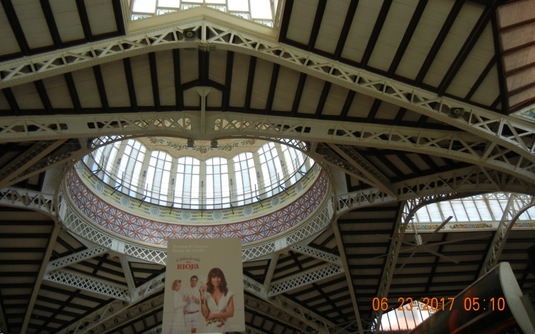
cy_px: 144
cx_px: 269
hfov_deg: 59.7
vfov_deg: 39.3
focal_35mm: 32
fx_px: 467
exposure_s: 1/250
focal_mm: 5.4
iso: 173
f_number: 3.5
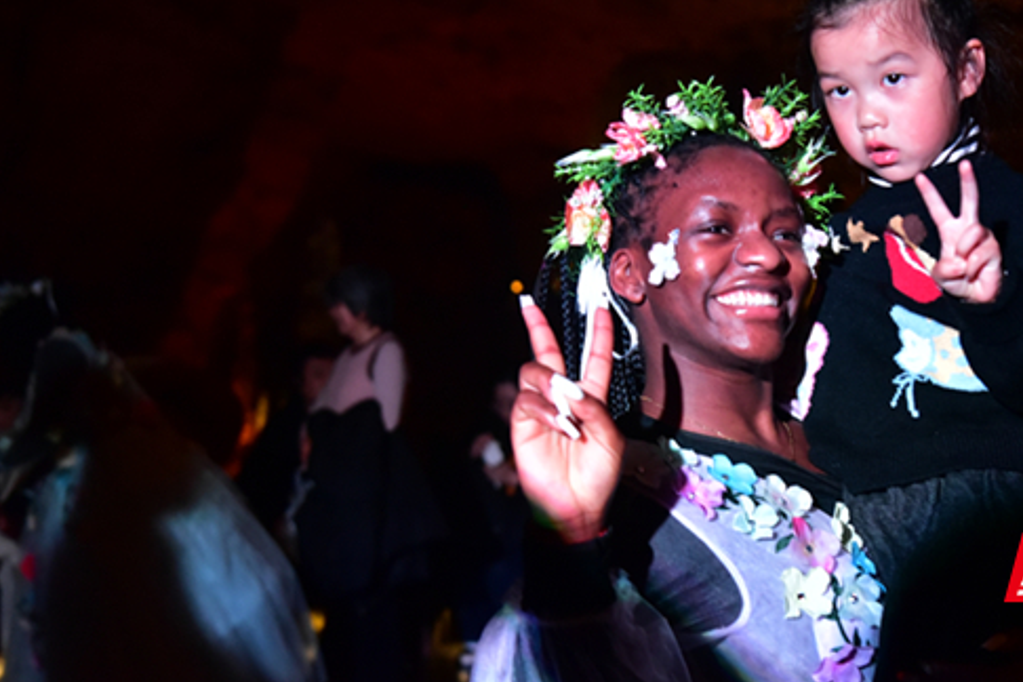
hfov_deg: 27.9
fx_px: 2046
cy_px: 193
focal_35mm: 72
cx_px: 674
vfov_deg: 18.8
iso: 3600
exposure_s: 1/125
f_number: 4
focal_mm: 50
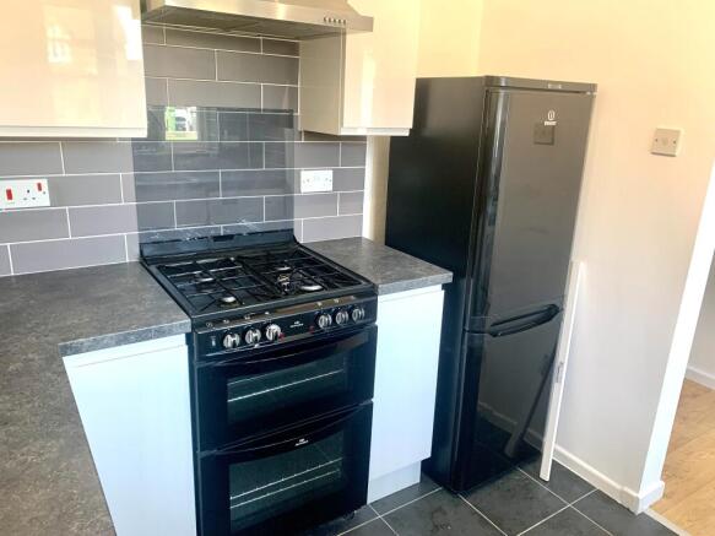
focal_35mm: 26
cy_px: 268
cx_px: 358
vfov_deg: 53.0
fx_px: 537
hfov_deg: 67.3
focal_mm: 4.25
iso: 100
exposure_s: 1/60
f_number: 1.8
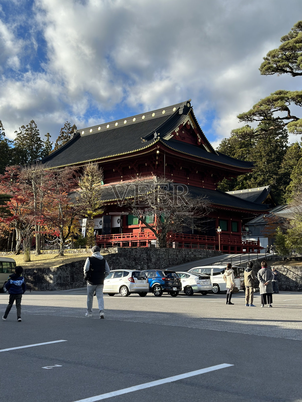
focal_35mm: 48
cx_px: 151
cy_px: 201
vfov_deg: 39.7
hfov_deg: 30.3
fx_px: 558
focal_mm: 6.86
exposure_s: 1/2976
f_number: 1.78
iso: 80
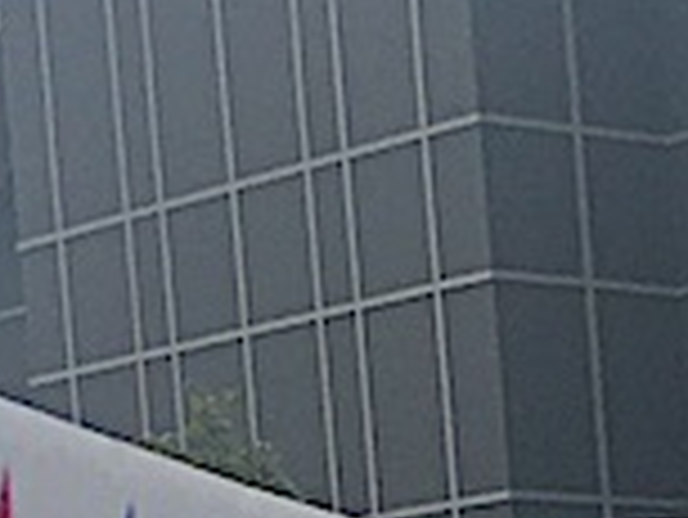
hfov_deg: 8.0
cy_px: 1428
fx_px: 4515
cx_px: 1677
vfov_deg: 6.1
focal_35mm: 227
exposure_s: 1/1832
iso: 25
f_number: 2.2
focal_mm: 4.15
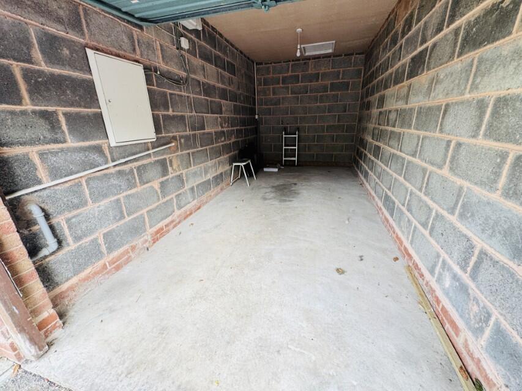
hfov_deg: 102.1
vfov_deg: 85.7
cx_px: 261
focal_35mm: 14
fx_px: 211
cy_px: 196
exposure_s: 1/99
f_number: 2.2
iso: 80
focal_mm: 2.22
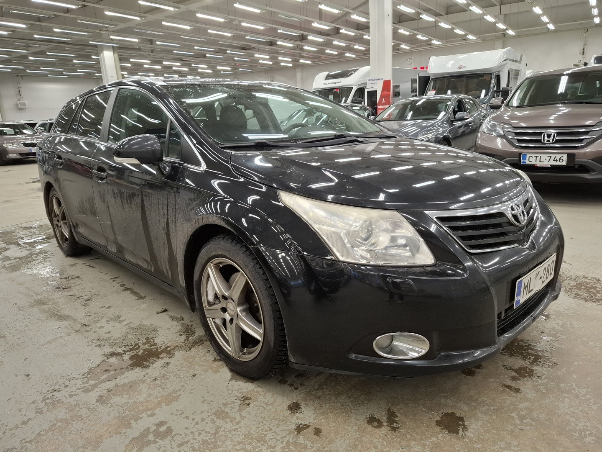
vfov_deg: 58.9
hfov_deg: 73.9
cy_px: 226
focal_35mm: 23
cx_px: 301
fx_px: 400
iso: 200
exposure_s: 1/100
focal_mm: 5.54
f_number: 1.8
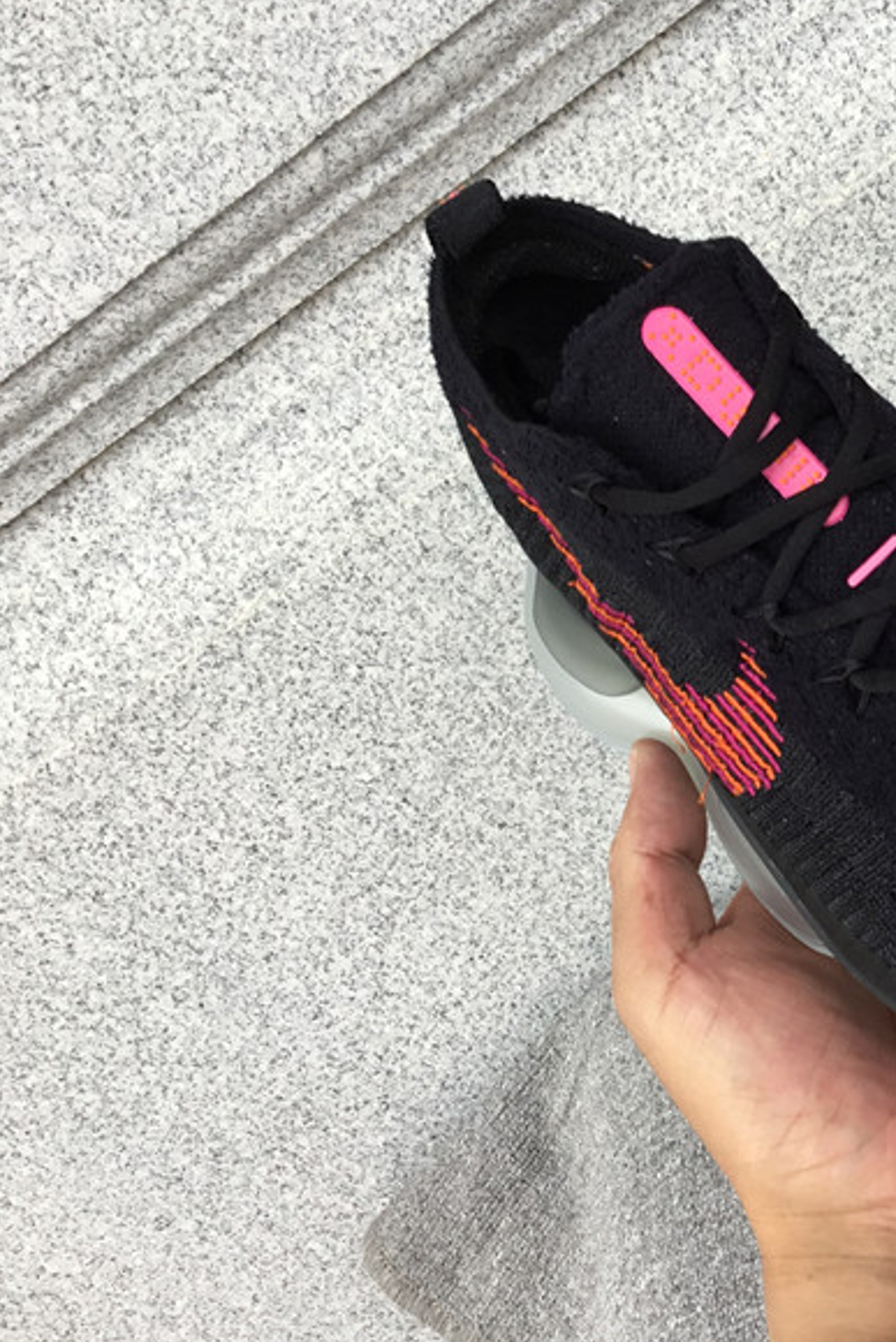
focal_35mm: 50
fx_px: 1865
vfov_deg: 39.6
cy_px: 637
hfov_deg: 25.3
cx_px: 947
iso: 25
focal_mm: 3.3
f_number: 2.4
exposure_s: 1/160
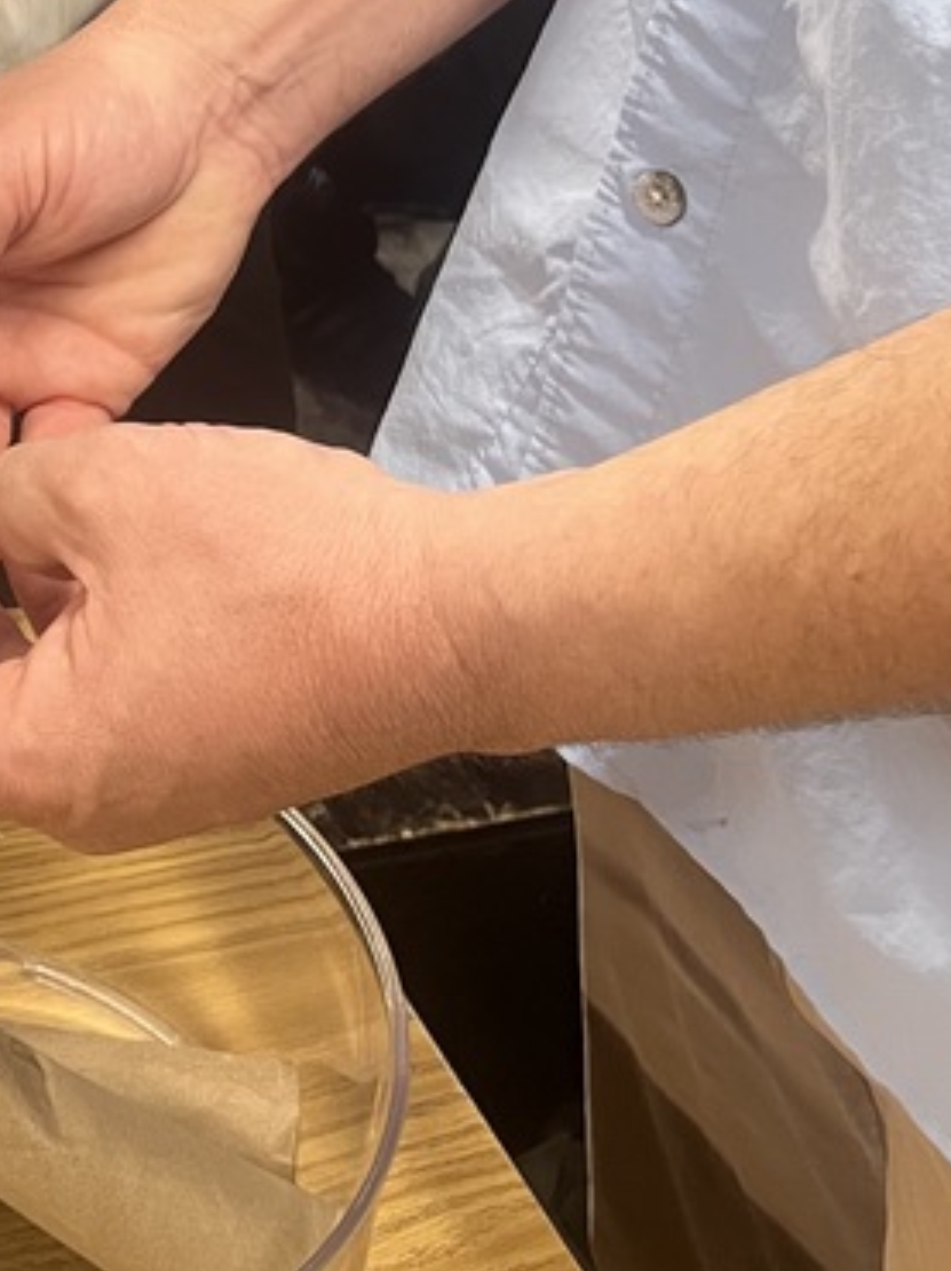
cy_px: -48
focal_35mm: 72
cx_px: -264
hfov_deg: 19.0
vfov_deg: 25.5
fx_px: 2640
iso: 250
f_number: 1.6
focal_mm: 5.1
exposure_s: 1/60
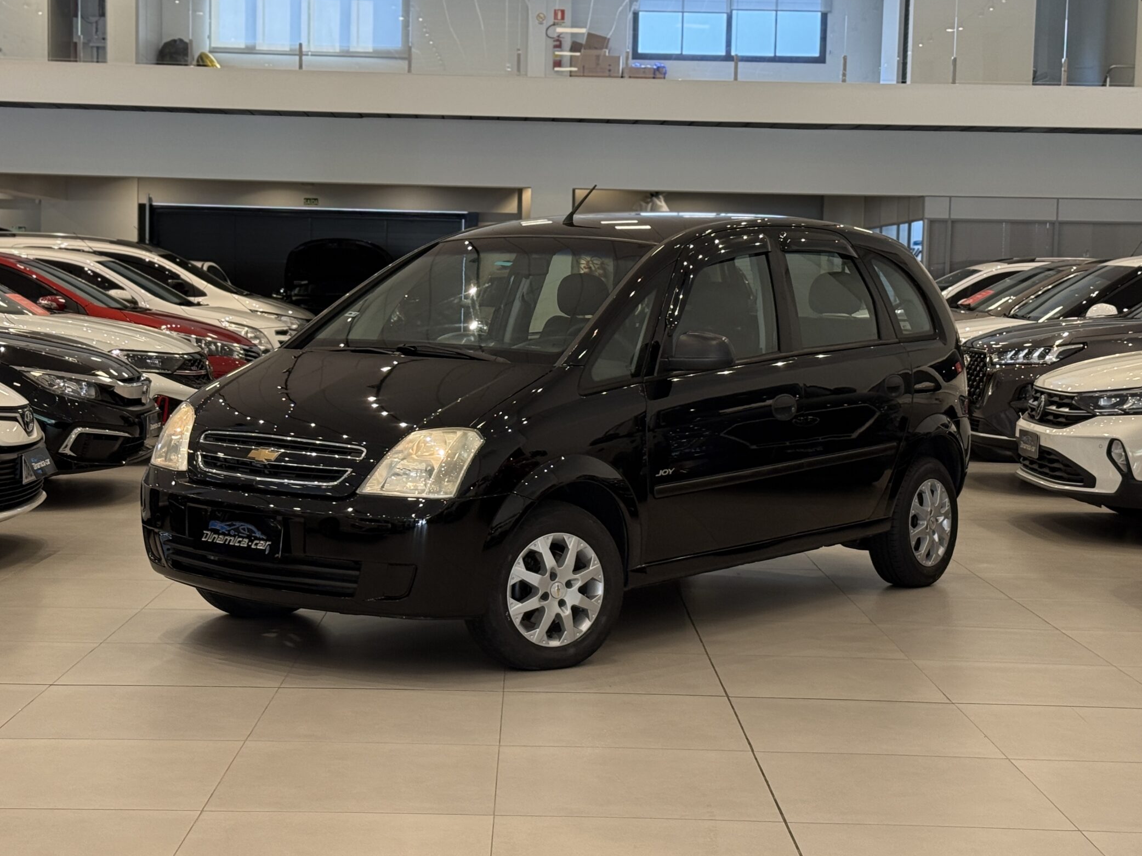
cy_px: 395
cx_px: 553
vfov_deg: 24.8
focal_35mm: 59
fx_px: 1946
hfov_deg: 32.7
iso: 125
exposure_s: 1/60
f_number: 1.78
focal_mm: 6.76
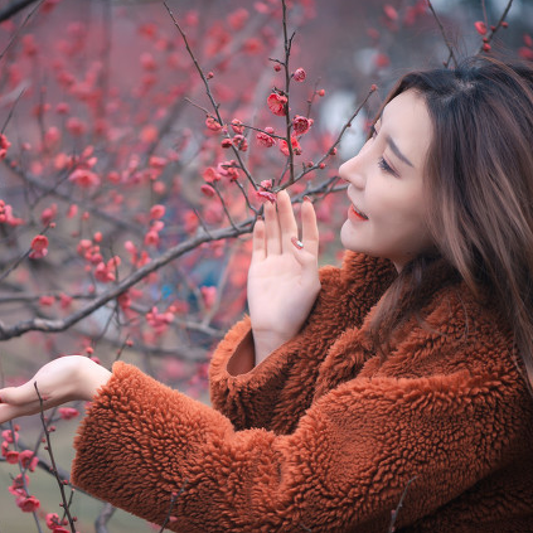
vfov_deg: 12.9
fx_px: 2352
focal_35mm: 135
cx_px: 210
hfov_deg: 12.9
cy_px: 265
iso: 100
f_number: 2.8
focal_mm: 105
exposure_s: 1/250
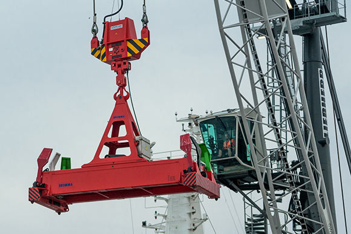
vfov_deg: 7.6
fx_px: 1755
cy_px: 117
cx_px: 176
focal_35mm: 180
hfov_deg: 11.4
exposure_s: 1/1250
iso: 400
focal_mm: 120
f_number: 7.1
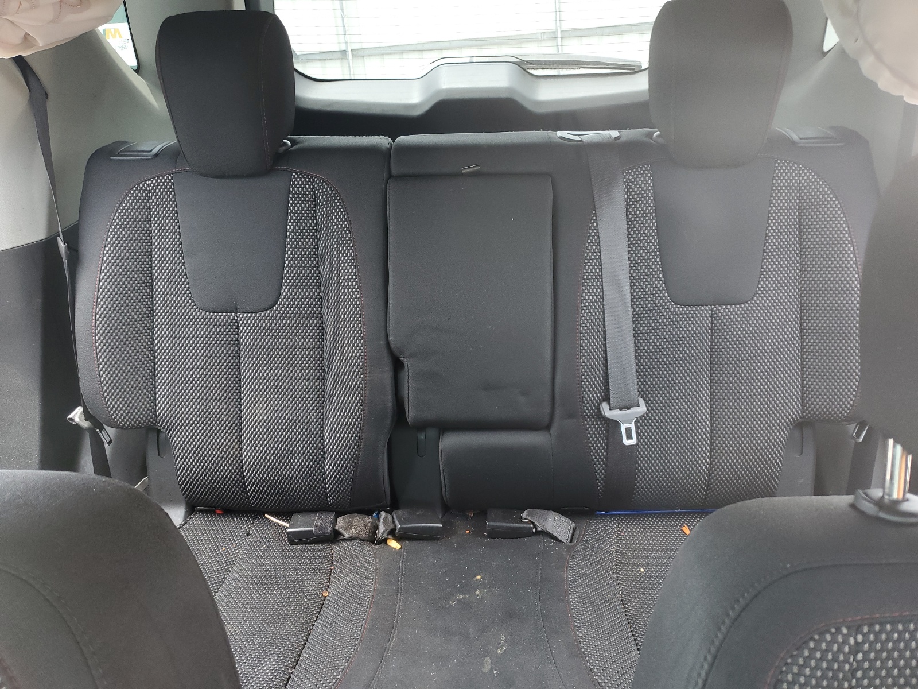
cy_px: 344
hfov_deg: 67.3
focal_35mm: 26
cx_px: 459
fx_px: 690
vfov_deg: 53.1
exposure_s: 1/120
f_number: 1.5
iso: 65
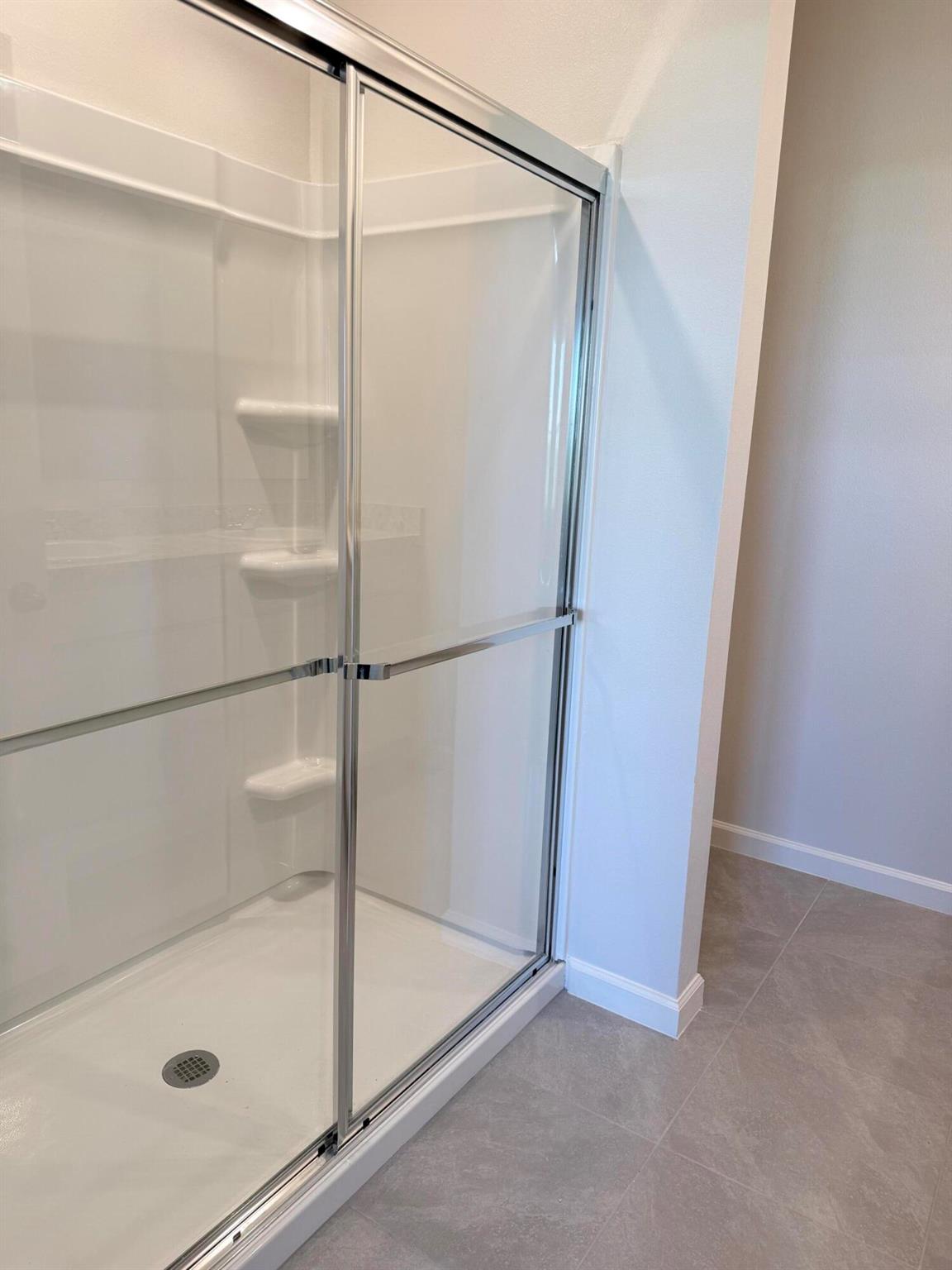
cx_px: 476
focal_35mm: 24
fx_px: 880
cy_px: 635
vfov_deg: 71.6
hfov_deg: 56.8
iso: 100
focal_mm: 6.76
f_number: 1.78
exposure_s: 1/120
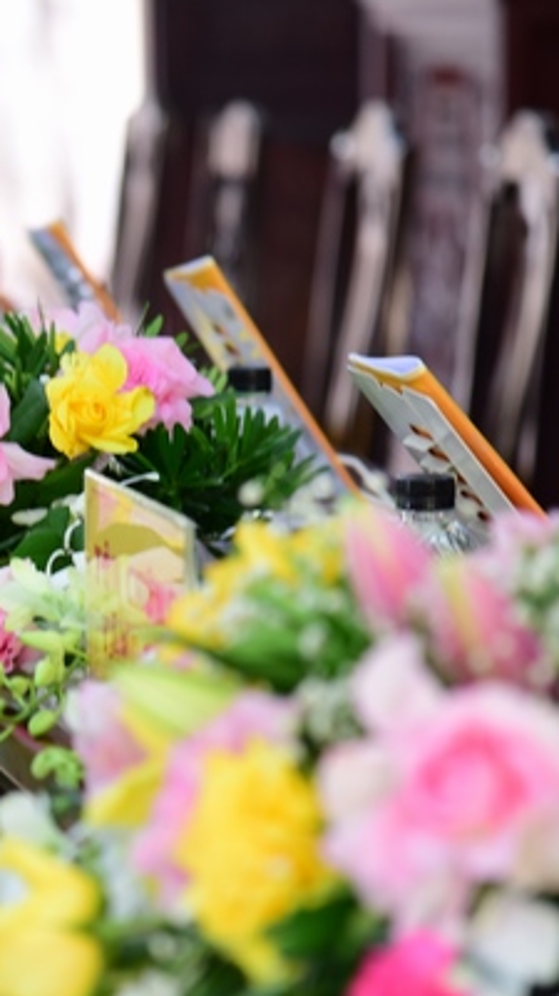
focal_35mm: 204
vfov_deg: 10.6
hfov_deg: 5.9
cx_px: -22
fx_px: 5386
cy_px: 474
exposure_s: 1/50
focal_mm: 120
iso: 800
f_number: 4
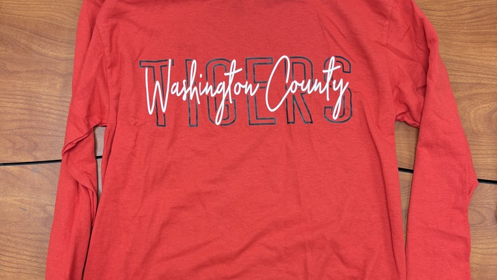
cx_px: 248
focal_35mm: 38
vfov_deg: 30.7
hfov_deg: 52.8
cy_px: 204
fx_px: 501
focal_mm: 5.96
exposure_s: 1/60
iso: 80
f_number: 1.6
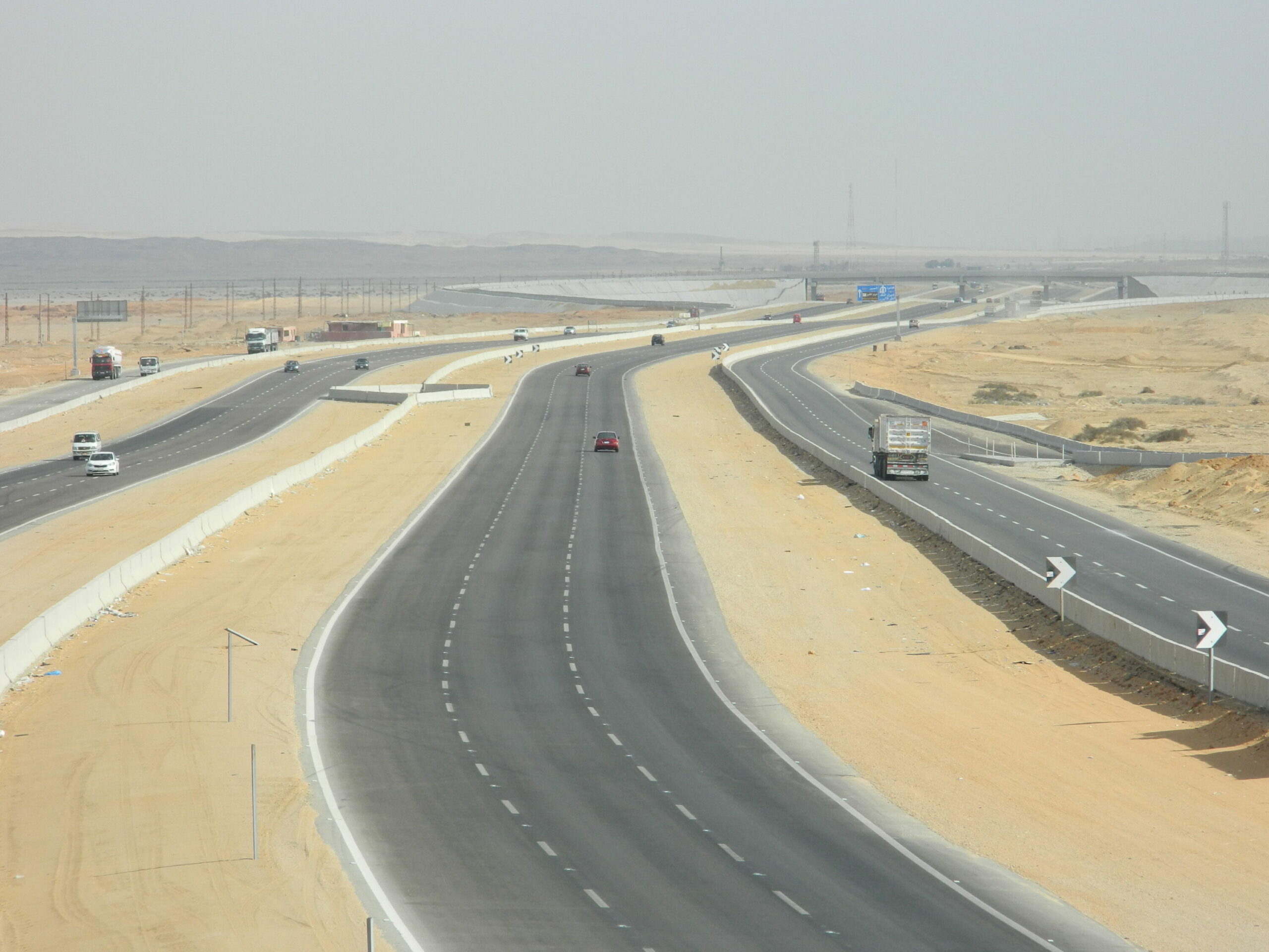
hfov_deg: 9.0
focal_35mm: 221
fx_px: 8102
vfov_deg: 6.7
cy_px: 476
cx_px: 634
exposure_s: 1/640
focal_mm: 39.7
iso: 80
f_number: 5.4
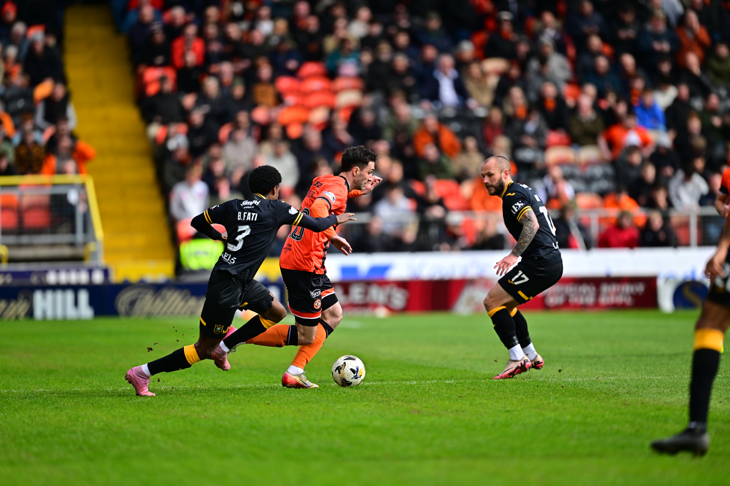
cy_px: 243
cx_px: 365
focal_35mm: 400
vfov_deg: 3.4
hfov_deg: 5.2
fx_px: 8110
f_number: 2.8
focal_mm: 400
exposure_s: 1/2500
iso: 160
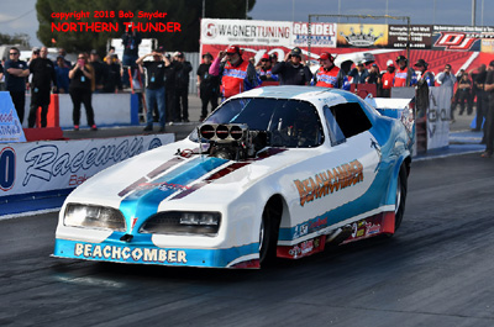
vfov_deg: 13.0
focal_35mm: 105
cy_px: 164
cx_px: 247
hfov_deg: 19.5
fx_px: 1438
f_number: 5.6
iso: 160
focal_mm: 70
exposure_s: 1/1600
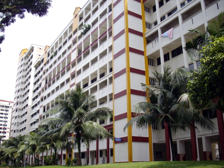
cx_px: 112
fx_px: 239
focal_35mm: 37
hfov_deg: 50.2
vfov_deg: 38.6
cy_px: 84
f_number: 5.6
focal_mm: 6.2
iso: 80
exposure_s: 1/160
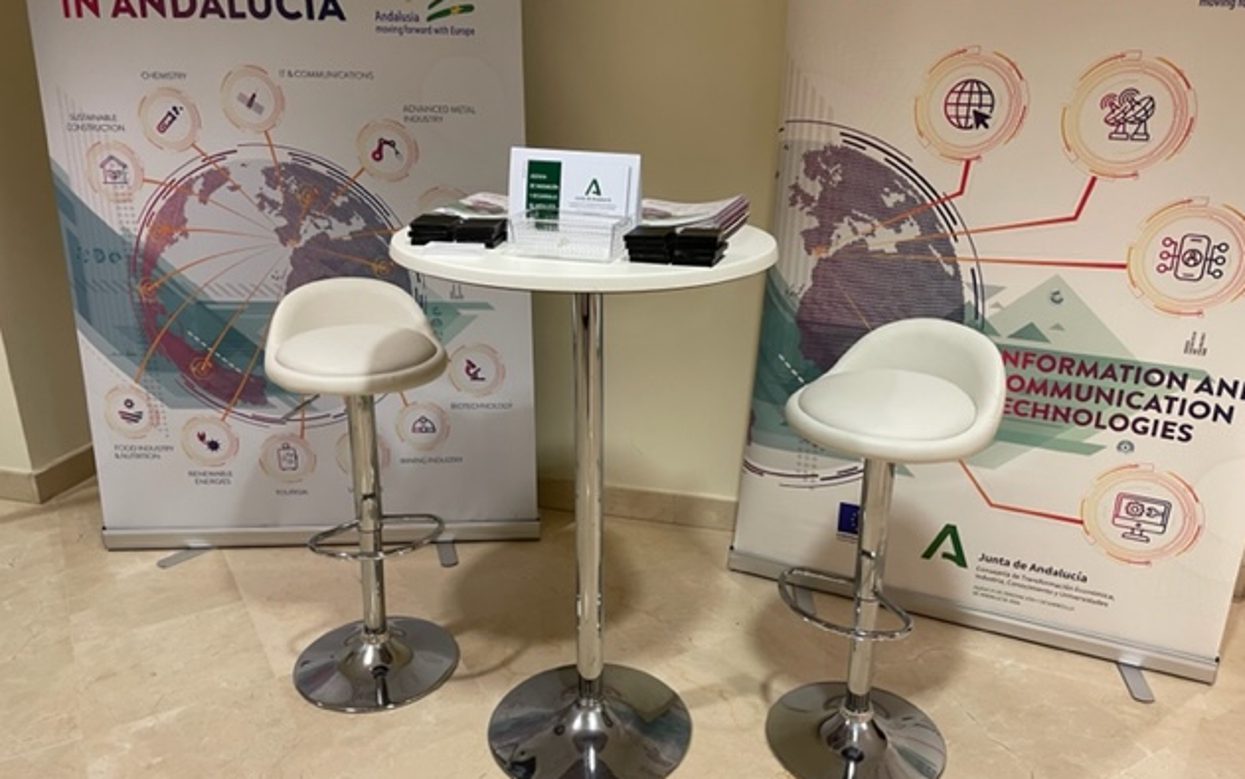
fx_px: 950
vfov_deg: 44.5
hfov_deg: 66.5
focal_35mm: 28
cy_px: 423
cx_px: 630
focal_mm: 4.2
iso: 80
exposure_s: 1/50
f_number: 1.6
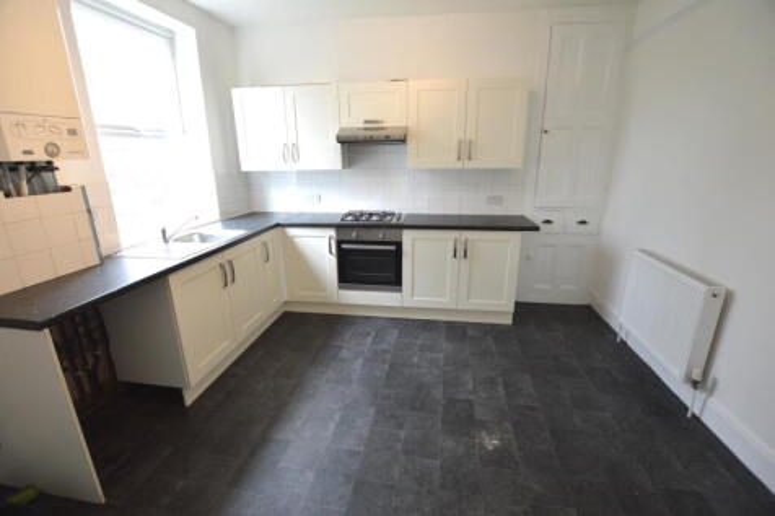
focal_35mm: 15
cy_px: 258
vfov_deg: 77.3
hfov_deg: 100.4
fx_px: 323
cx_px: 388
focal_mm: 10
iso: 400
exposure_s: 1/60
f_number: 4
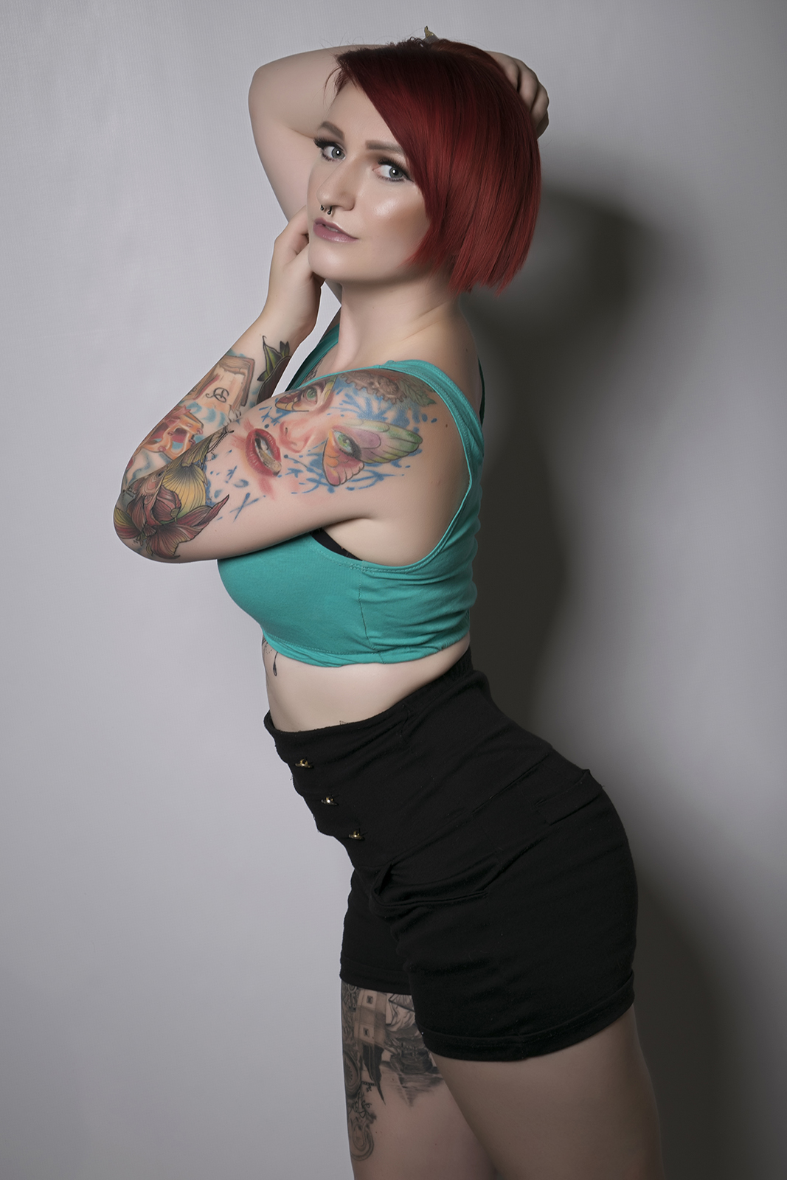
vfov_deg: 24.6
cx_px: 394
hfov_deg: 16.6
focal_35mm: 82
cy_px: 590
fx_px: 2705
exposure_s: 1/160
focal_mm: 55
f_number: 11
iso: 100
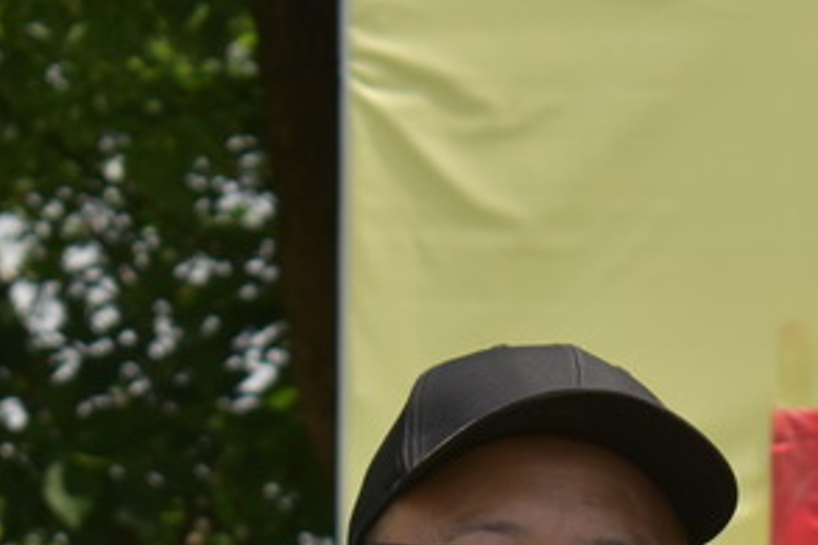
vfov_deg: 4.9
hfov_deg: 7.3
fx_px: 6397
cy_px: 636
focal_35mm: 282
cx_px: 919
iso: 110
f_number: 5.6
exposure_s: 1/500
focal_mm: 55
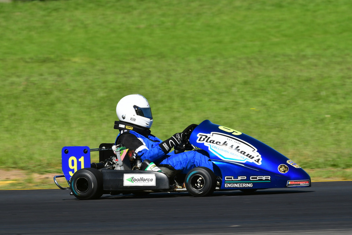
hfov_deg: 4.0
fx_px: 4988
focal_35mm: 510
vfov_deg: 2.7
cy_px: 118
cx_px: 176
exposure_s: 1/640
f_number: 11
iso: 400
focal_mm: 340
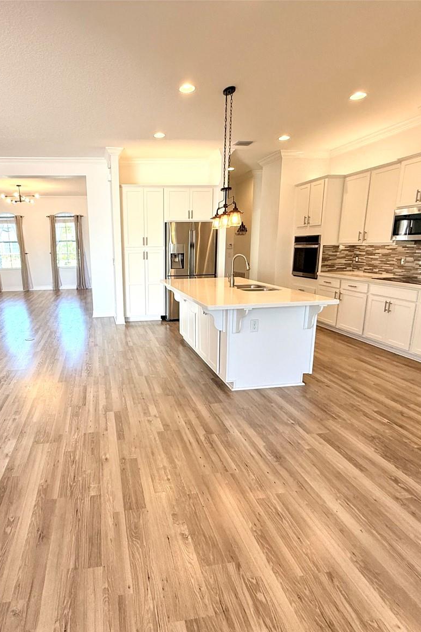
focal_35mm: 20
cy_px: 325
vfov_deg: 84.0
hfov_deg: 60.8
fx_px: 351
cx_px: 149
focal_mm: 2.22
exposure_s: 1/120
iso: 125
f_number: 2.2
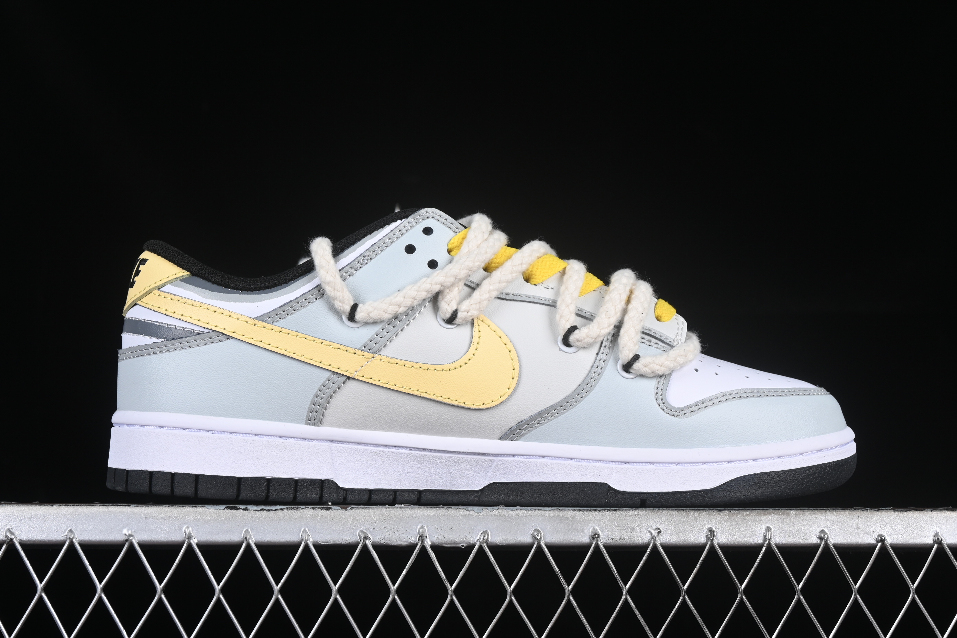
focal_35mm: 75
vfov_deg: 18.2
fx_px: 1994
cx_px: 478
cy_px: 319
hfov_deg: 27.0
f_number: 8
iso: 160
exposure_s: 1/80
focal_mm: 50
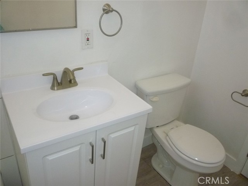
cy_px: 93
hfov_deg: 61.7
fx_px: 208
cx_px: 124
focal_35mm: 29
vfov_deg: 48.2
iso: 400
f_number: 3.3
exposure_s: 1/200
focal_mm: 5.2
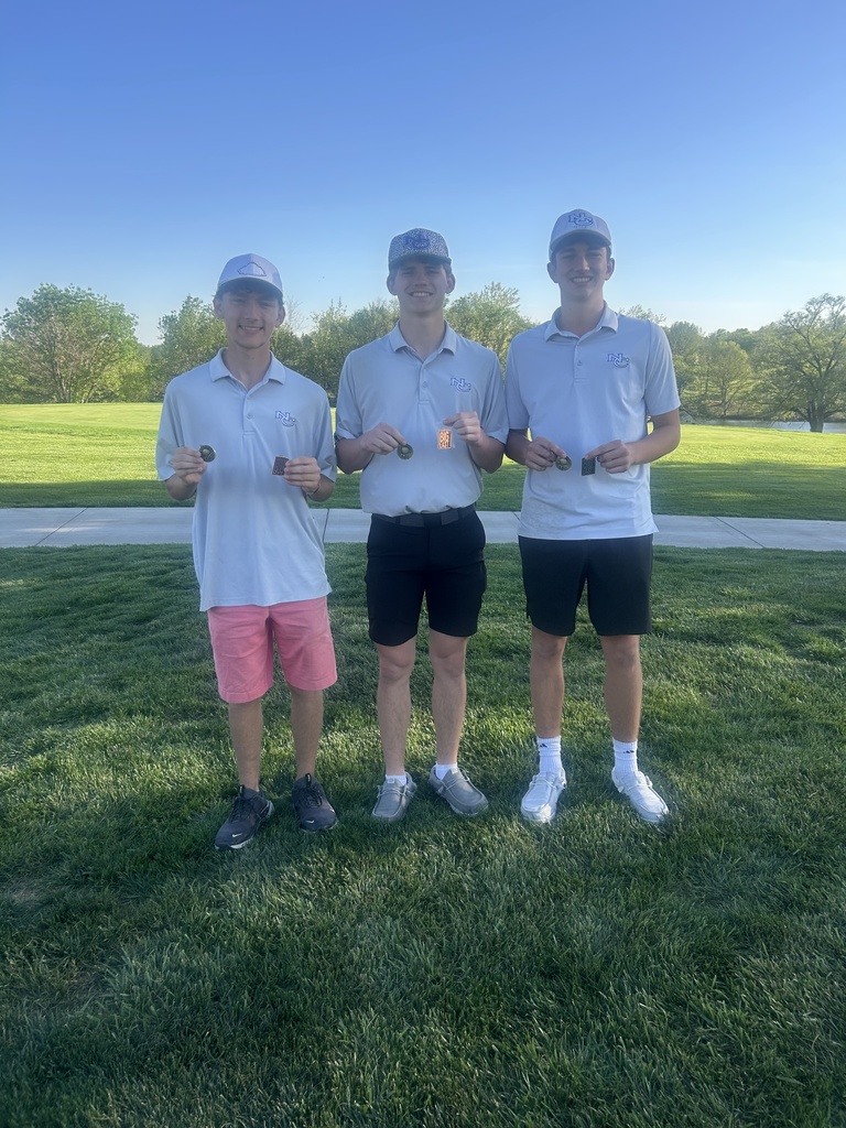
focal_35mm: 26
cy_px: 564
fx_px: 847
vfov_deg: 67.3
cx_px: 423
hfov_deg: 53.1
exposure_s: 1/1645
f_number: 1.5
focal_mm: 5.7
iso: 50
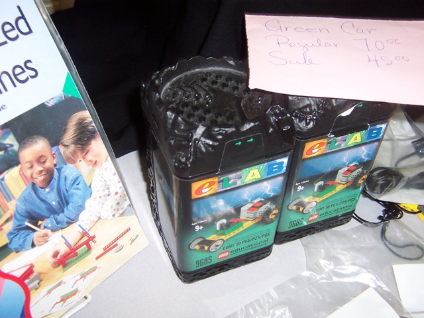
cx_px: 212
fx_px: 441
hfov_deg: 51.4
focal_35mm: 36
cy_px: 159
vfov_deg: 39.7
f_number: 2.8
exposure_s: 1/60
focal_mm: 5.6
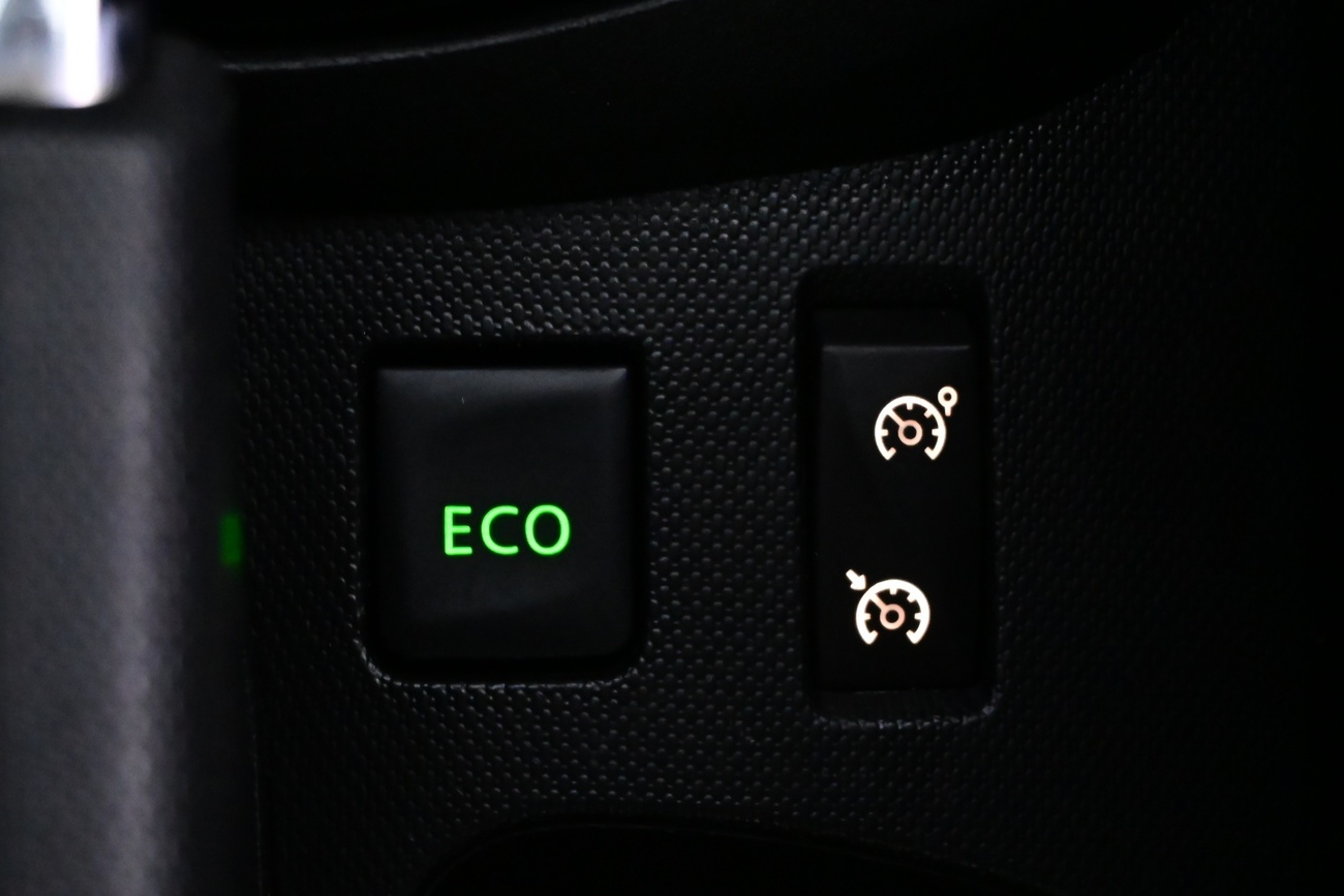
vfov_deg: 17.8
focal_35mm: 77
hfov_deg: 26.4
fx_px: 2861
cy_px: 489
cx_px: 684
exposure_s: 1/15
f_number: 5.6
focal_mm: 41
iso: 6400
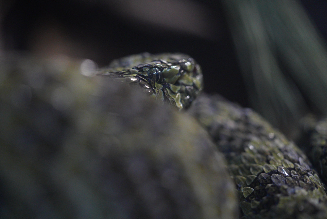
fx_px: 818
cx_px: 164
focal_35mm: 90
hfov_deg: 22.6
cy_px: 110
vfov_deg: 15.2
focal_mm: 90
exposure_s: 1/320
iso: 8000
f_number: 2.8
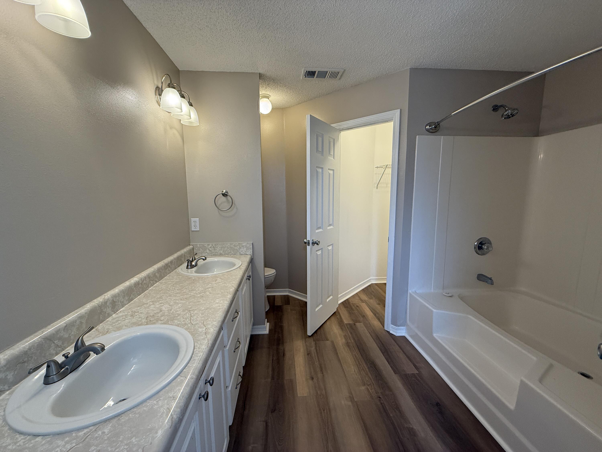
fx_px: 243
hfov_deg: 102.1
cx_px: 301
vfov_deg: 85.7
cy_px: 226
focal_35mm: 14
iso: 160
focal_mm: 2.22
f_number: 2.2
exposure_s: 1/120
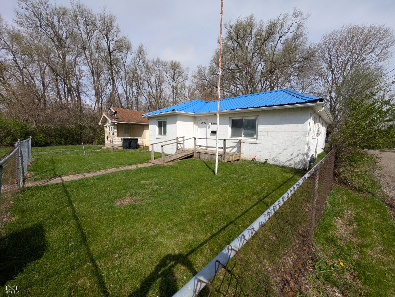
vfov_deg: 94.6
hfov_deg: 110.5
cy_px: 148
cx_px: 198
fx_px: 137
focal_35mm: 12
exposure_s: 1/3663
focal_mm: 2.02
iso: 50
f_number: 1.7
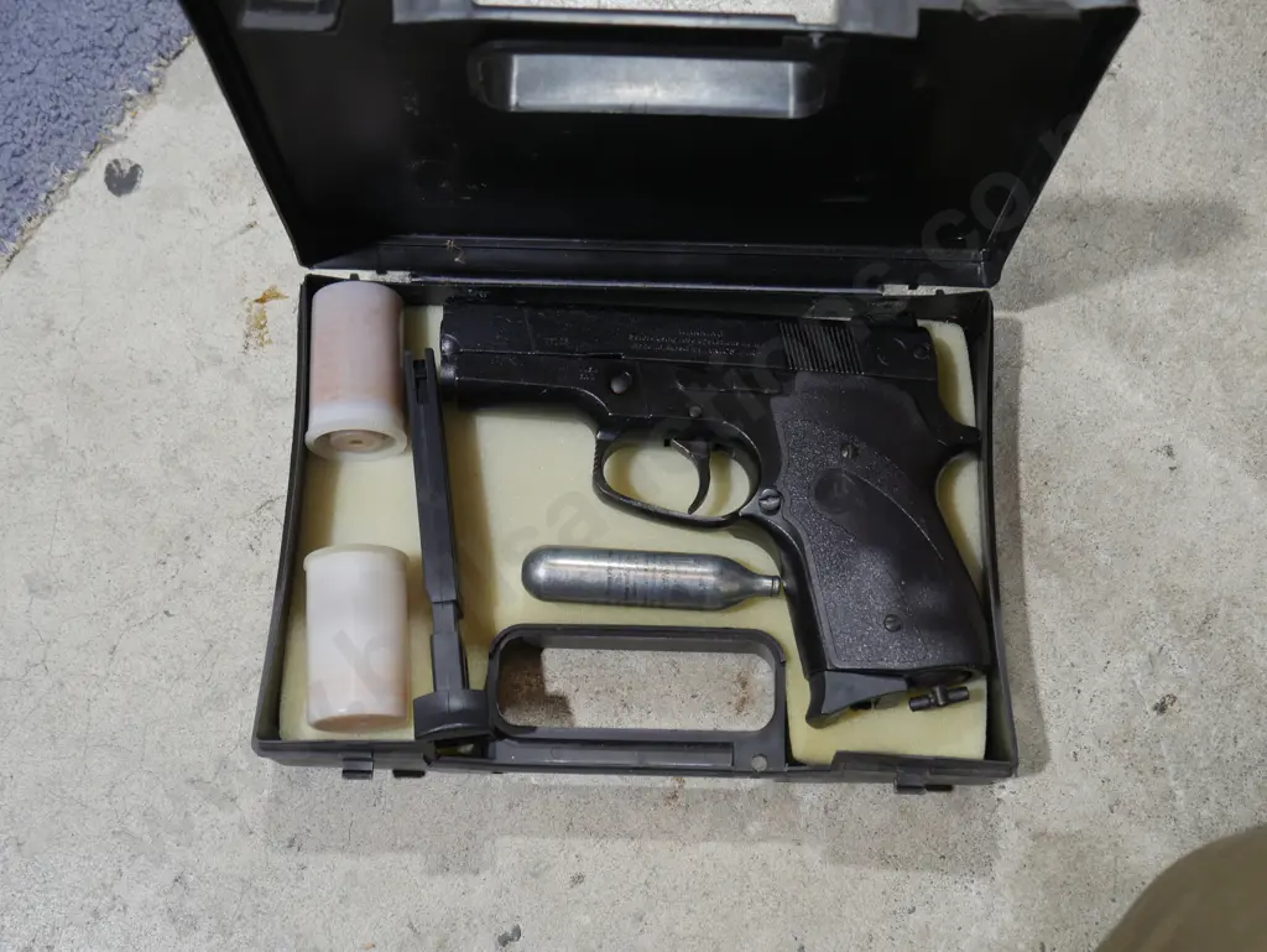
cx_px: 634
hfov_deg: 44.8
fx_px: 1538
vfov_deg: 34.4
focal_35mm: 42
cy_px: 476
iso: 500
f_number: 4.6
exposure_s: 1/60
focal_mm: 21
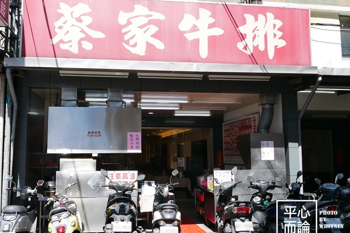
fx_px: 321
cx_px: 154
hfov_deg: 57.1
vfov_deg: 40.0
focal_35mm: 33
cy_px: 115
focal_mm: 14
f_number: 5
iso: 200
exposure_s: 1/400
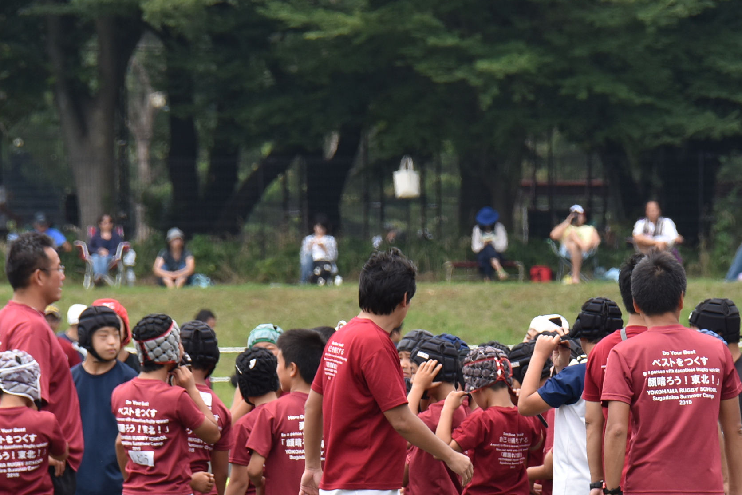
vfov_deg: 2.3
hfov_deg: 3.5
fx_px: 12181
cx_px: 458
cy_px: 427
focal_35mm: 591
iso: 320
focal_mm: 220
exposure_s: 1/400
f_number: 8
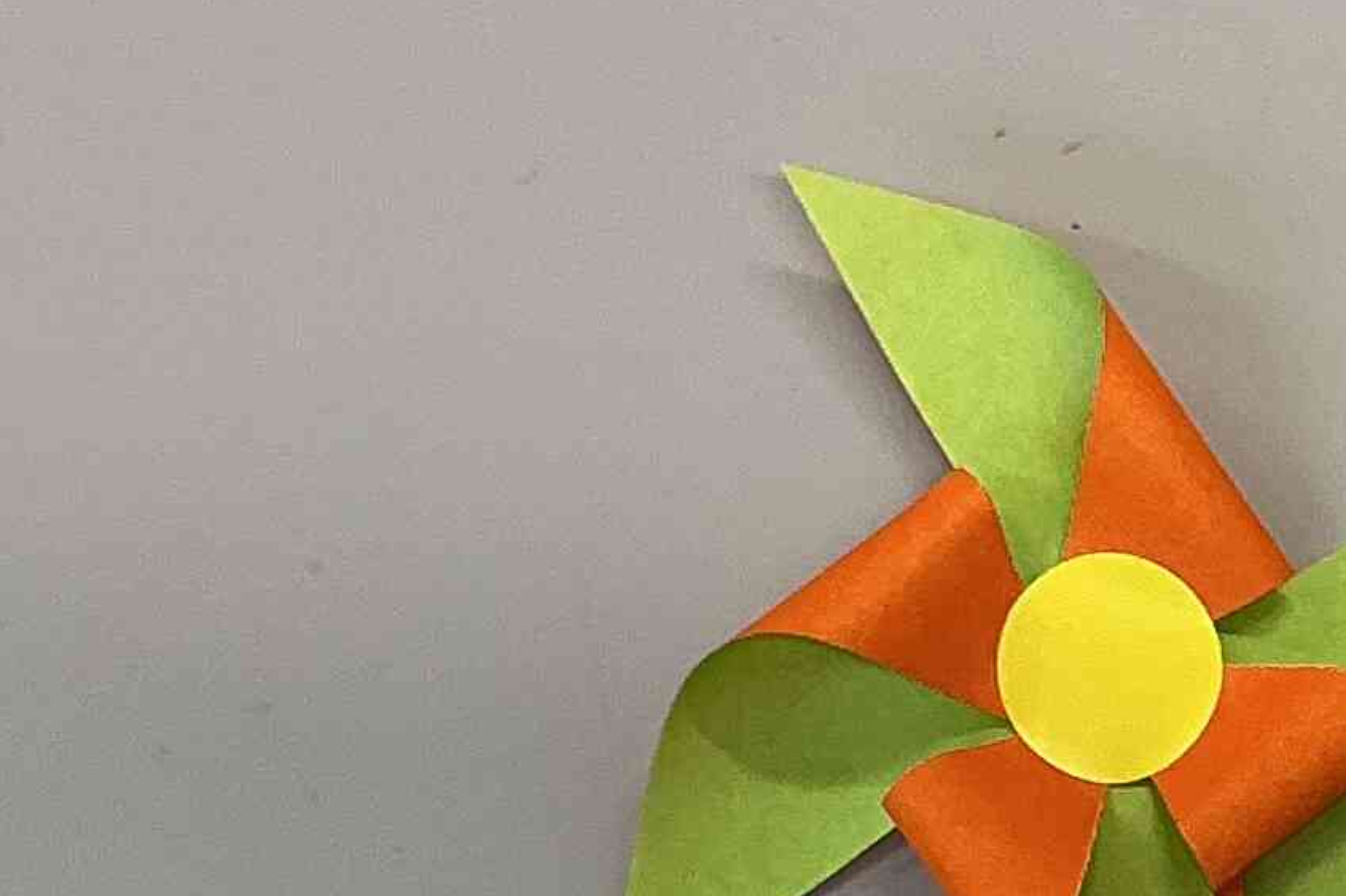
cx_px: 1617
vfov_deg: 8.6
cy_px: 2196
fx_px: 5383
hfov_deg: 13.8
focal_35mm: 144
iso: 25
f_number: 1.8
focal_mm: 3
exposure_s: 1/100
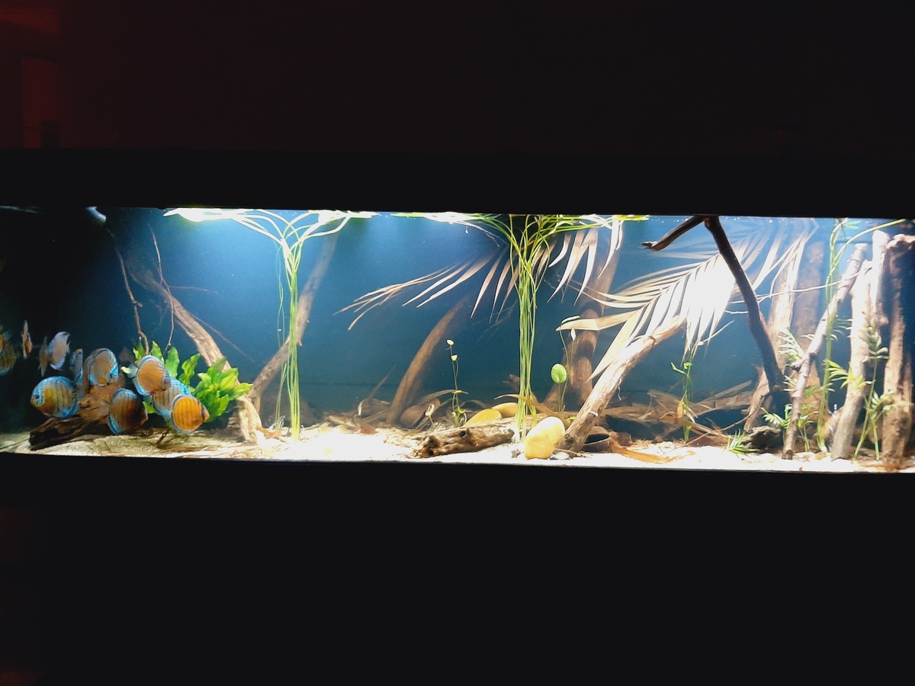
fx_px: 687
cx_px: 458
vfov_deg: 53.1
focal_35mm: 26
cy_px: 343
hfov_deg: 67.3
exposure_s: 1/10
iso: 320
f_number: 1.7
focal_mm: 3.93
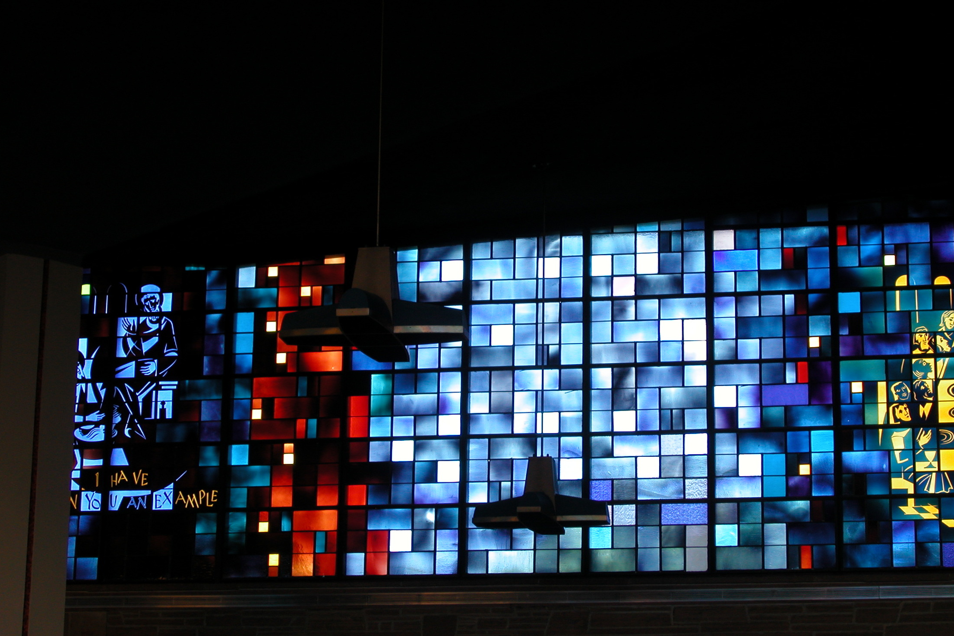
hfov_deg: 20.4
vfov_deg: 13.7
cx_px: 478
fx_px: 2650
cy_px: 320
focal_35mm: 100
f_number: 4.8
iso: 100
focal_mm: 21.4
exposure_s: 1/30
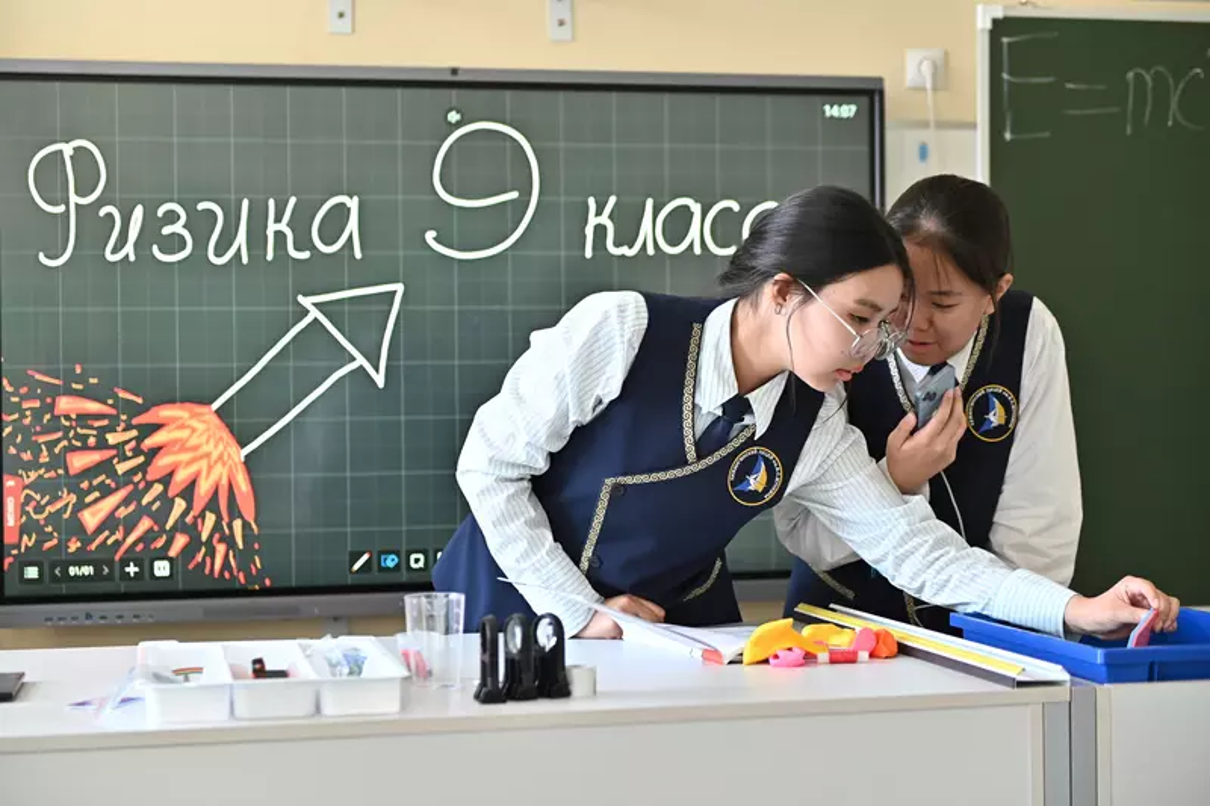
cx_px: 605
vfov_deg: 21.9
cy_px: 403
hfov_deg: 32.4
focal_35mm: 62
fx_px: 2083
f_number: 2.8
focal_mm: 62
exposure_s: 1/400
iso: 2000
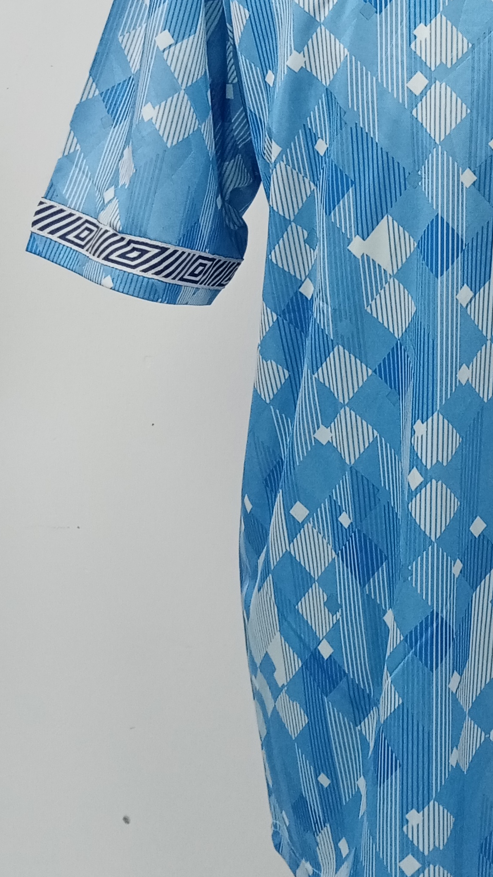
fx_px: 1348
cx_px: 465
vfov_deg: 35.0
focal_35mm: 58
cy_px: 188
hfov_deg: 20.2
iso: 154
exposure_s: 1/100
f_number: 1.8
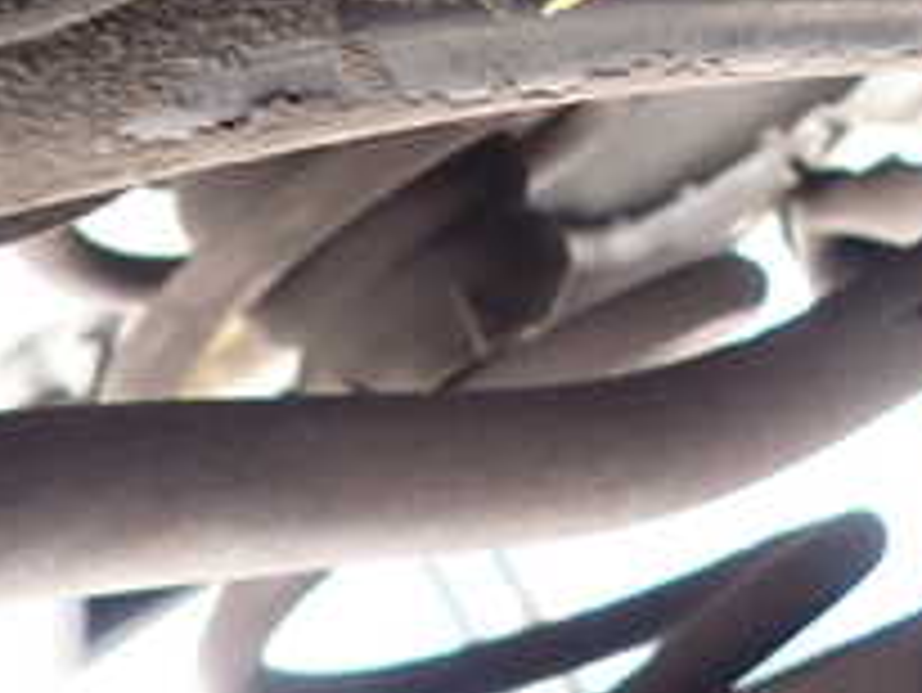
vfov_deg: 18.9
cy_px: -166
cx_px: 1043
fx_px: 1945
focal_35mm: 73
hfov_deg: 24.6
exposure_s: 1/30
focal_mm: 4.5
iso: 200
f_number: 2
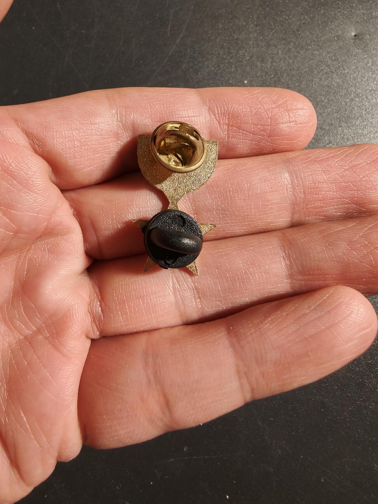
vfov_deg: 73.9
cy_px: 252
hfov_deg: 58.9
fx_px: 335
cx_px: 189
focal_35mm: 23
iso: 320
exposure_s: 1/98.3
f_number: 2
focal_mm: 2.32
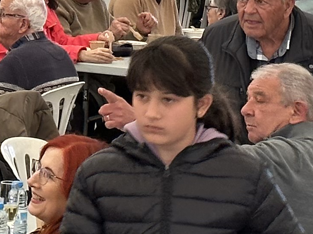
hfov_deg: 7.2
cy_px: -39
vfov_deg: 5.6
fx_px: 2405
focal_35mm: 266
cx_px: -319
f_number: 1.78
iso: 64
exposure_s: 1/138
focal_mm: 6.86
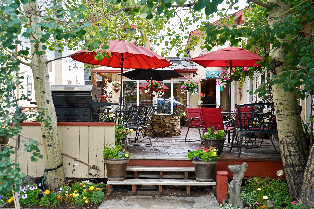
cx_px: 157
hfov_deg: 57.2
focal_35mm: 33
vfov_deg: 40.0
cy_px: 104
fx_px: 288
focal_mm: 33
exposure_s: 1/160
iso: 320
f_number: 4
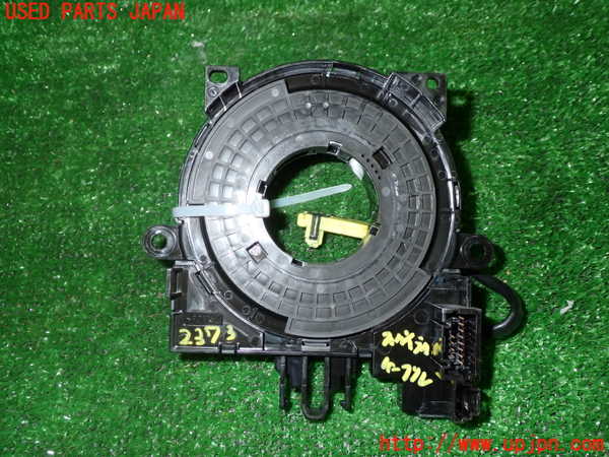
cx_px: 304
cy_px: 228
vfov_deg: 39.7
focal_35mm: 36
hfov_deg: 51.4
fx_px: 633
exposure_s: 1/40
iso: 320
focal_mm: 6.37
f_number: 7.1
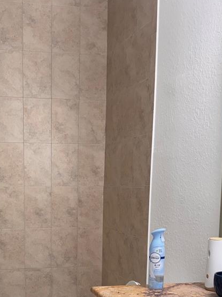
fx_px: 445
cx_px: 48
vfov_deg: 35.4
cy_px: 247
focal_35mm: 52
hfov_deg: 27.5
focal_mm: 6.76
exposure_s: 1/120
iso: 160
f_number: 1.78
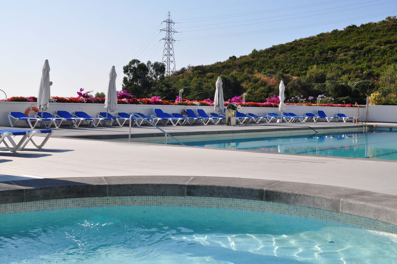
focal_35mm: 45
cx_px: 198
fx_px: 496
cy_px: 132
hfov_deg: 43.7
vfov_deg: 29.8
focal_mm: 30
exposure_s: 1/400
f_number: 9
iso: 200
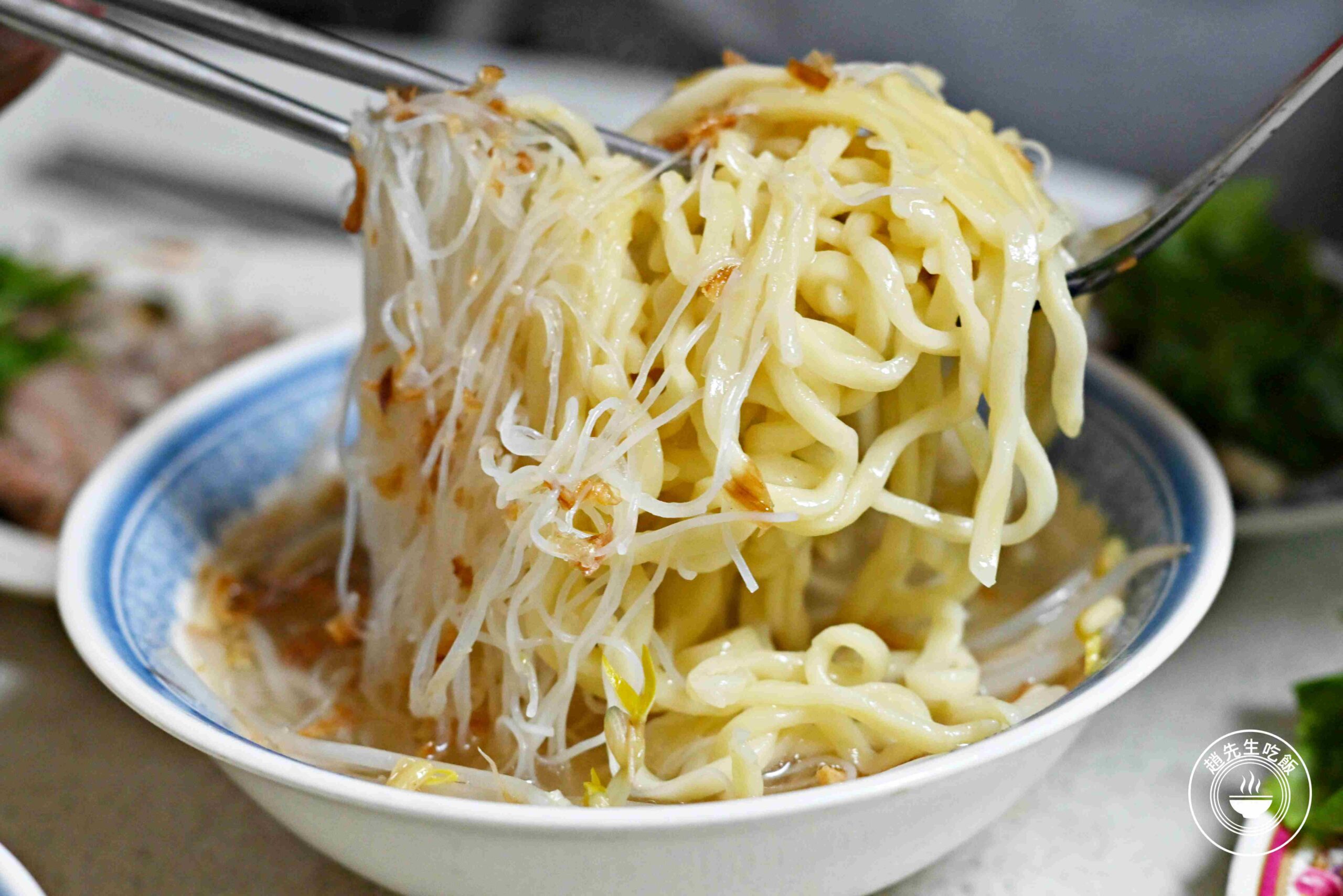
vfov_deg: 18.2
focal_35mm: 75
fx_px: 2798
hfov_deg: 27.0
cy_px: 448
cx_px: 672
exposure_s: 1/200
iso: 1800
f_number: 3.2
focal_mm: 50
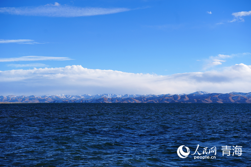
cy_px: 84
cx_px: 126
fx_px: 502
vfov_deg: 18.9
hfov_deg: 28.1
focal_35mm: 72
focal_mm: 72
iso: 100
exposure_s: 1/1000
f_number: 5
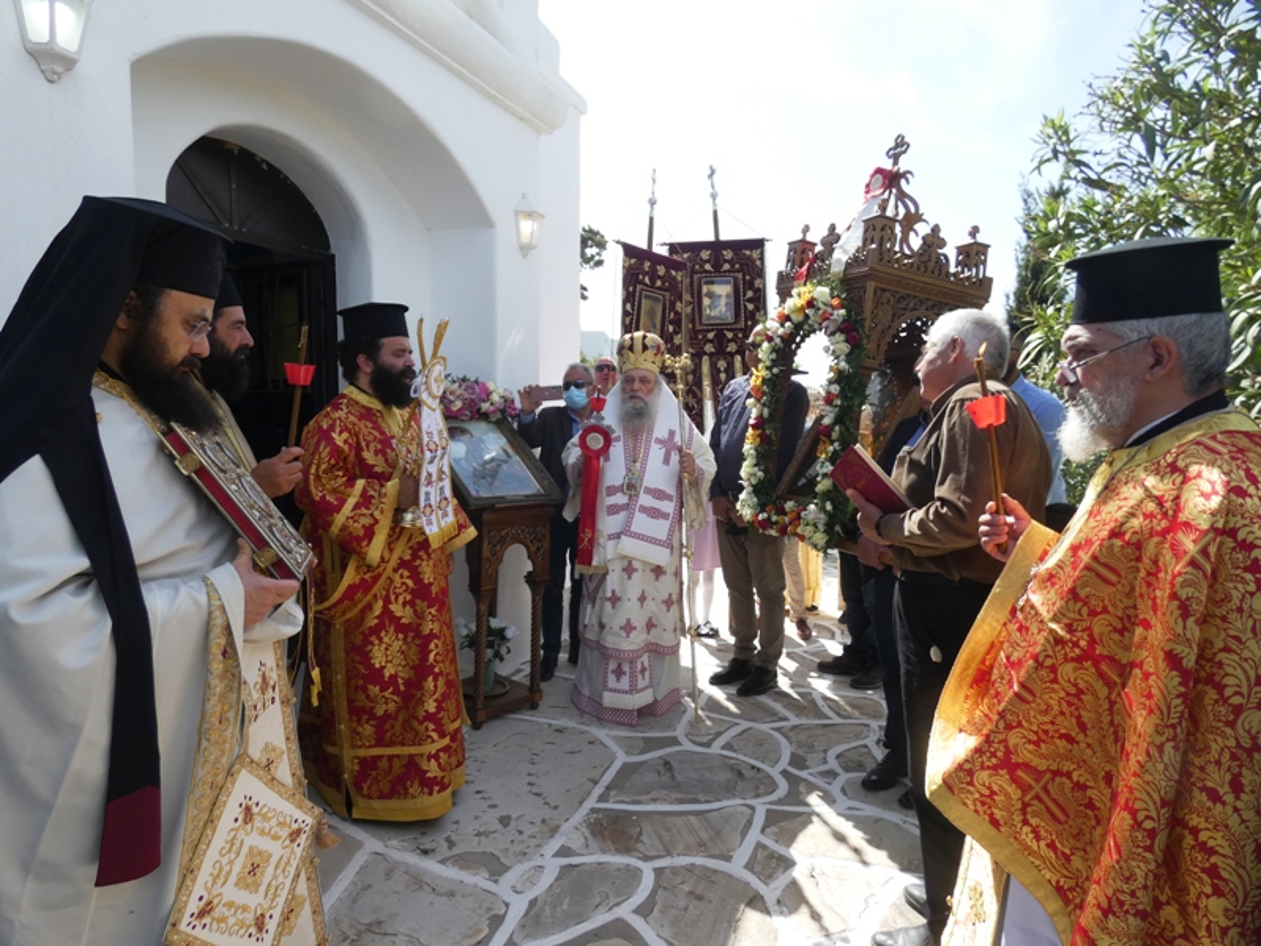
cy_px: 473
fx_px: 729
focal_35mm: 20
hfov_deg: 81.7
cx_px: 630
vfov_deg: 66.0
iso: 80
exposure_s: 1/800
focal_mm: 3.6
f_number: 2.8
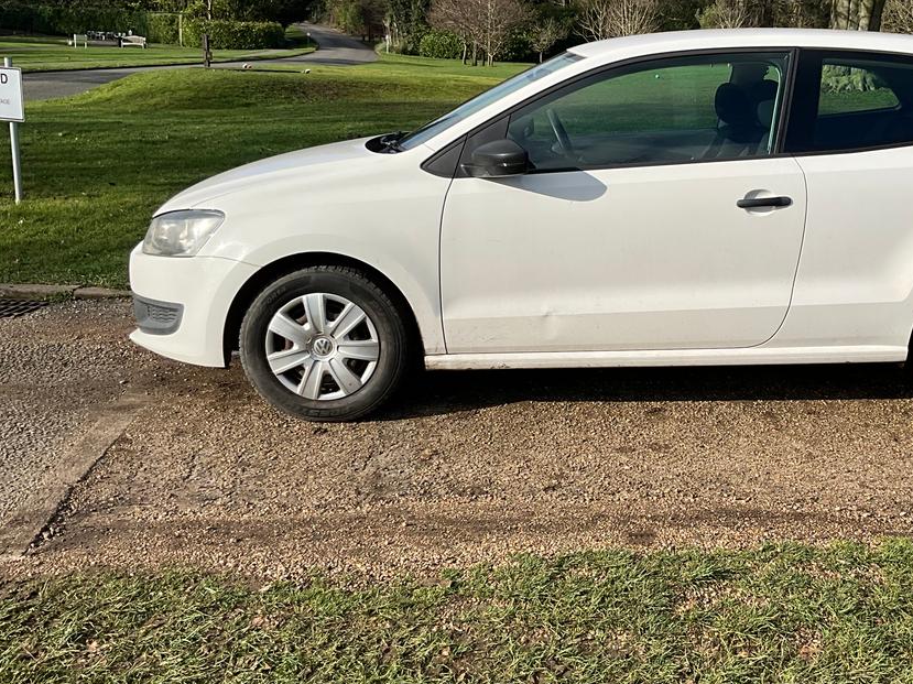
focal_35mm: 42
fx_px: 1107
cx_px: 638
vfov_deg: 34.2
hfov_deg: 43.9
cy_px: 265
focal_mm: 3
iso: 25
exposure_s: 1/2141
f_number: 1.8
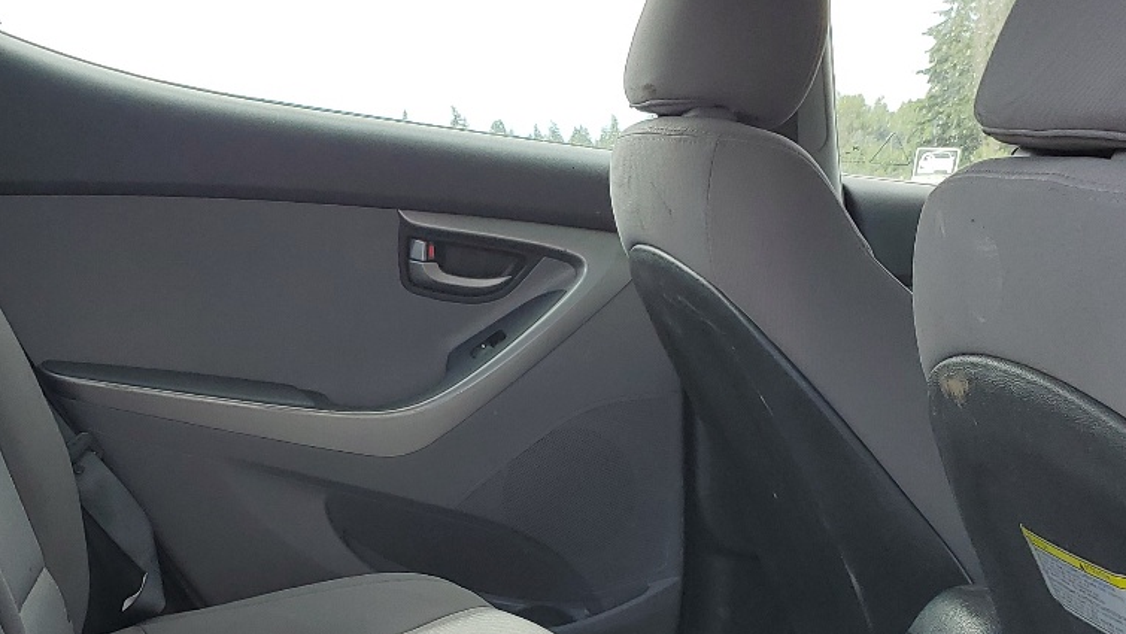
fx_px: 1792
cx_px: 486
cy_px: 597
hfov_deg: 34.8
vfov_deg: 19.6
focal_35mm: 60
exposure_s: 1/556
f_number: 1.5
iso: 50
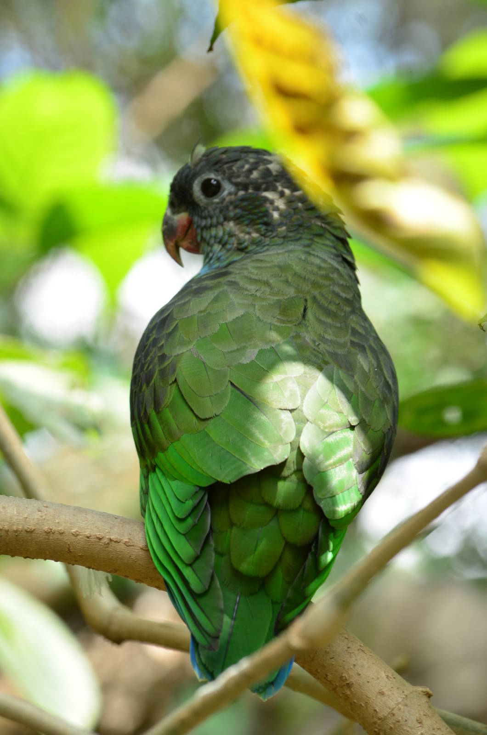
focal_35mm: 255
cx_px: 244
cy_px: 368
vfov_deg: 8.1
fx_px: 5197
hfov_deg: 5.4
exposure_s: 1/80
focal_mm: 170
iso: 400
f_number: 10
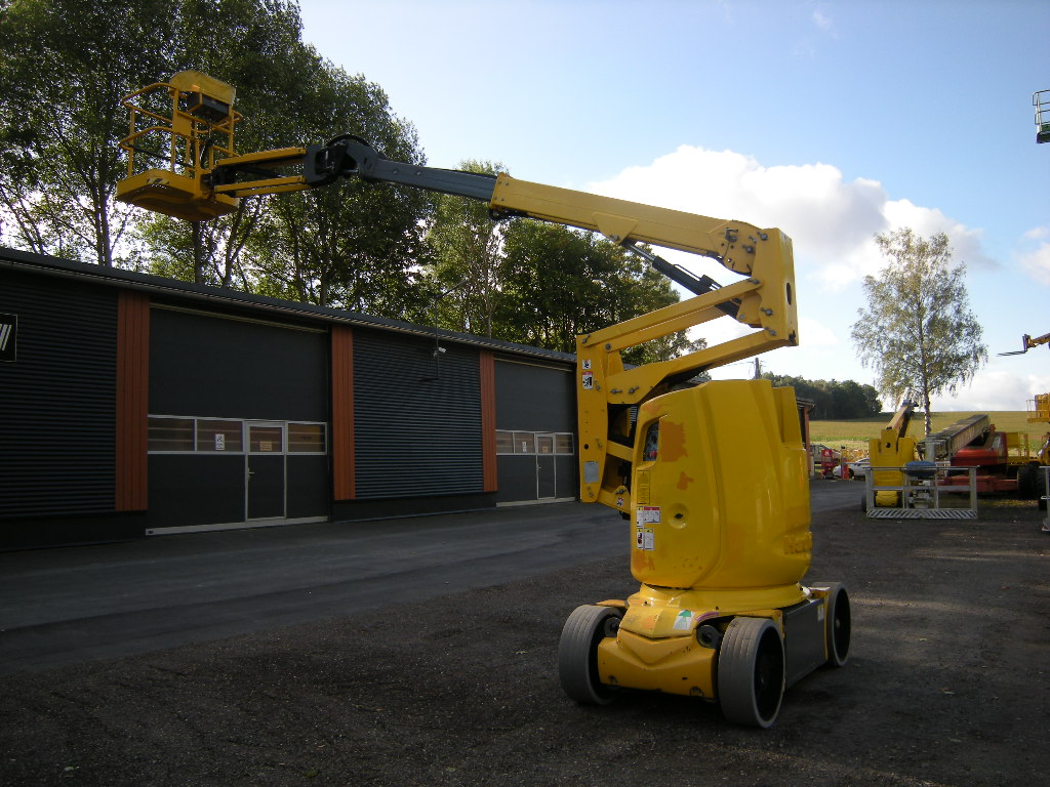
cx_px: 525
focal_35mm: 28
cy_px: 394
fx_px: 849
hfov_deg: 63.4
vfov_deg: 49.7
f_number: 2.8
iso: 64
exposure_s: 1/506
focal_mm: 4.7
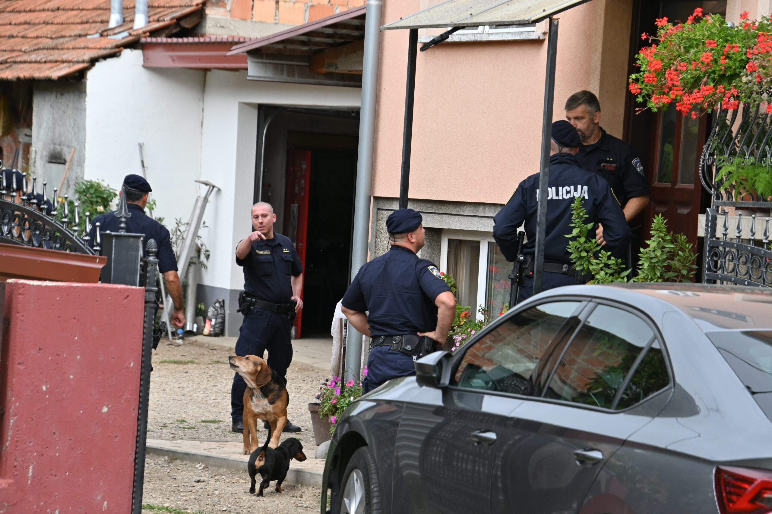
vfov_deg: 6.8
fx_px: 4342
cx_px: 386
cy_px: 257
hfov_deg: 10.2
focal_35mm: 202
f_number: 6.3
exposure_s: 1/200
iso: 320
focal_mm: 135
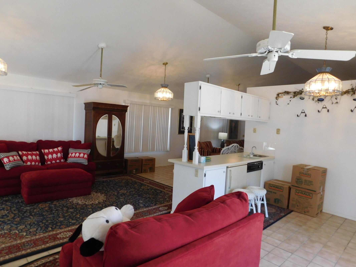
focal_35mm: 23
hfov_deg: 73.9
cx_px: 178
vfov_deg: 58.9
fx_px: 237
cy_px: 134
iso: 160
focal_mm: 4
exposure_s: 1/30
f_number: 3
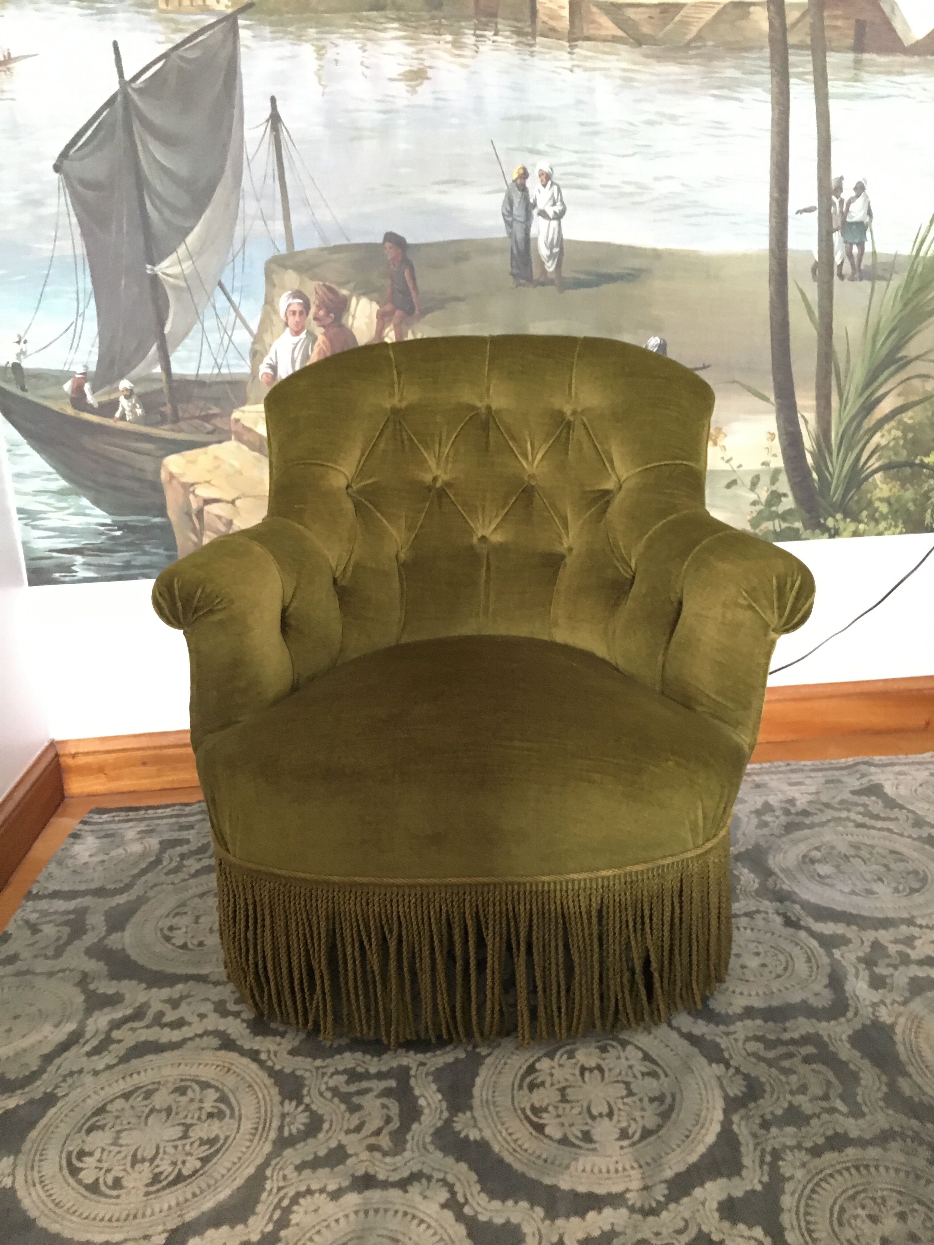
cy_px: 622
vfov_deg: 61.7
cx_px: 467
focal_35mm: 29
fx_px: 1043
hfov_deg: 48.2
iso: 500
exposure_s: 1/17
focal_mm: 4.15
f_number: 2.2
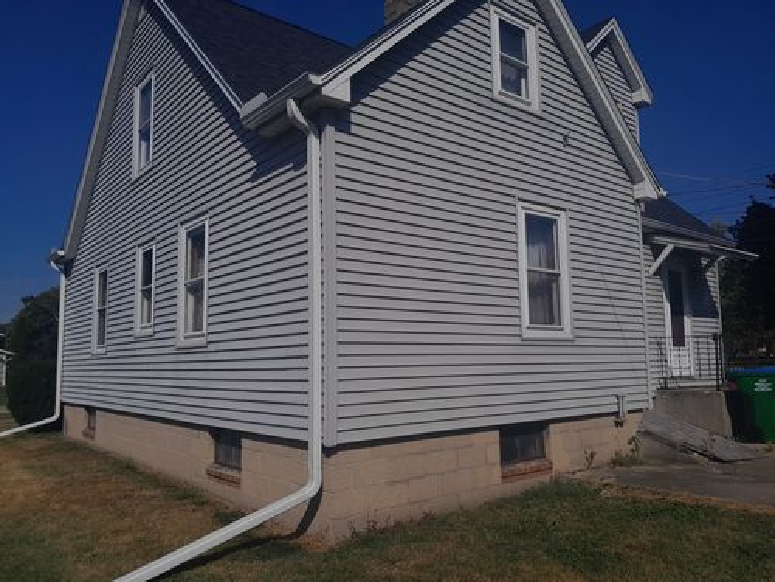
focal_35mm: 27
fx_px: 604
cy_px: 291
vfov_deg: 51.4
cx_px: 388
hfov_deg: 65.3
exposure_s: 1/925
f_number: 1.8
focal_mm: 4
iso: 40
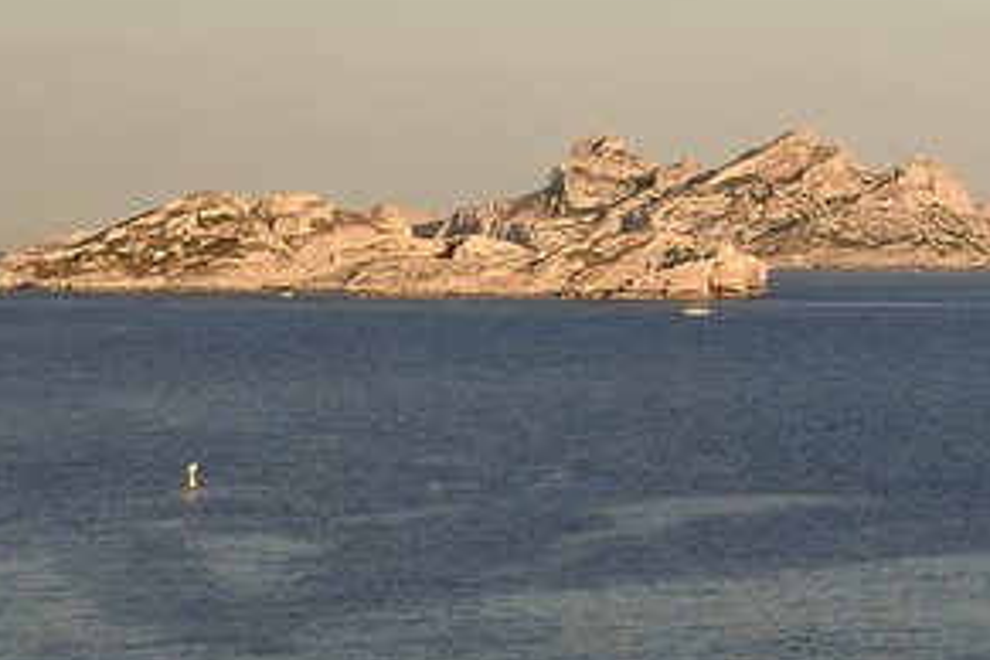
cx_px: 2575
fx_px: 3630
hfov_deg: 11.8
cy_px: 43
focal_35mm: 132
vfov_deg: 10.3
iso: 200
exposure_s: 1/250
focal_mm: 24
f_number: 9
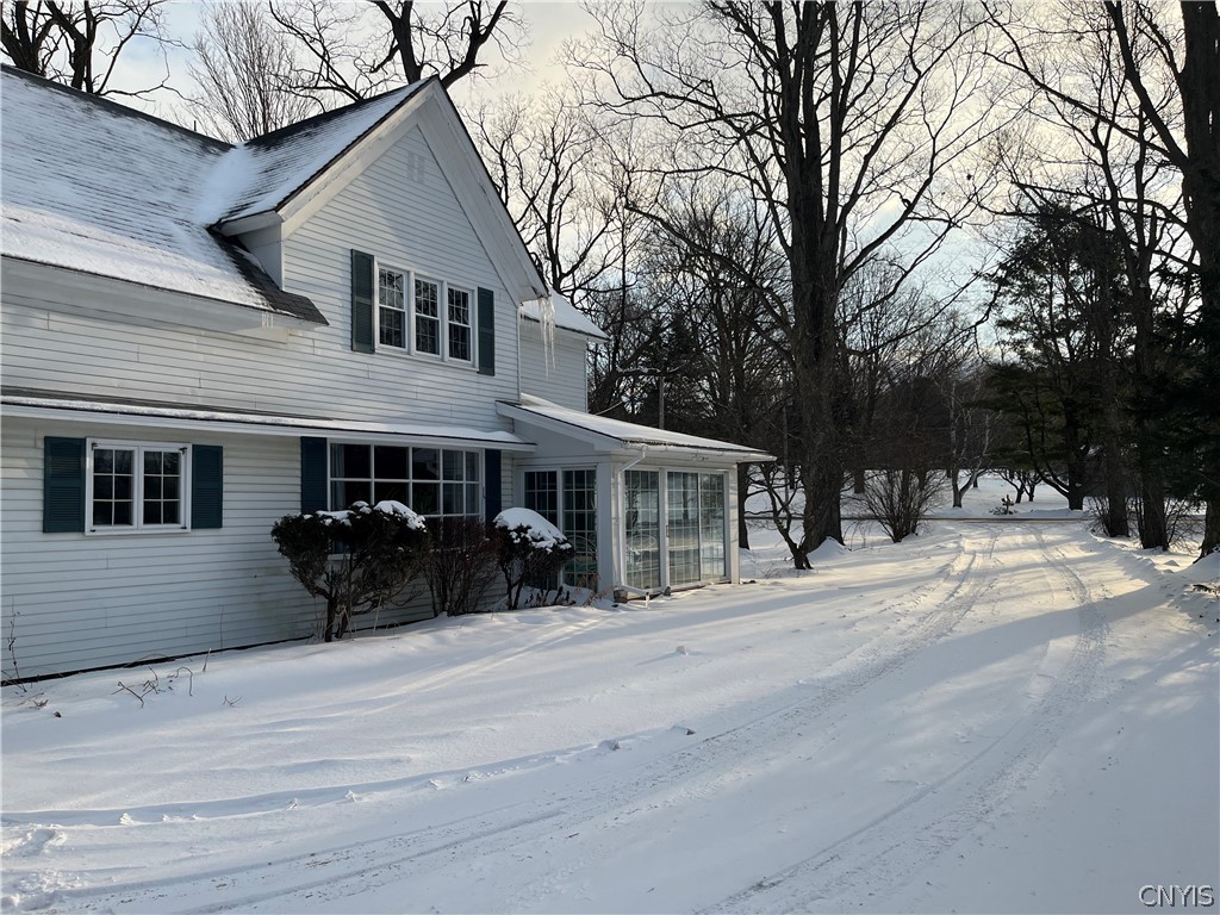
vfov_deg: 53.1
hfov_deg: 67.3
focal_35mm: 26
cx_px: 610
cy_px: 458
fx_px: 916
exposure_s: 1/1862
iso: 50
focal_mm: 5.1
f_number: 1.6
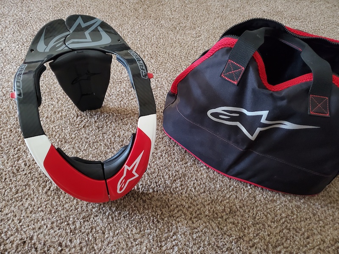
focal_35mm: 26
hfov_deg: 67.3
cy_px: 127
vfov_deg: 53.1
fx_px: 255
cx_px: 170
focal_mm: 4.3
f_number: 1.5
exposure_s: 1/17
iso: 500
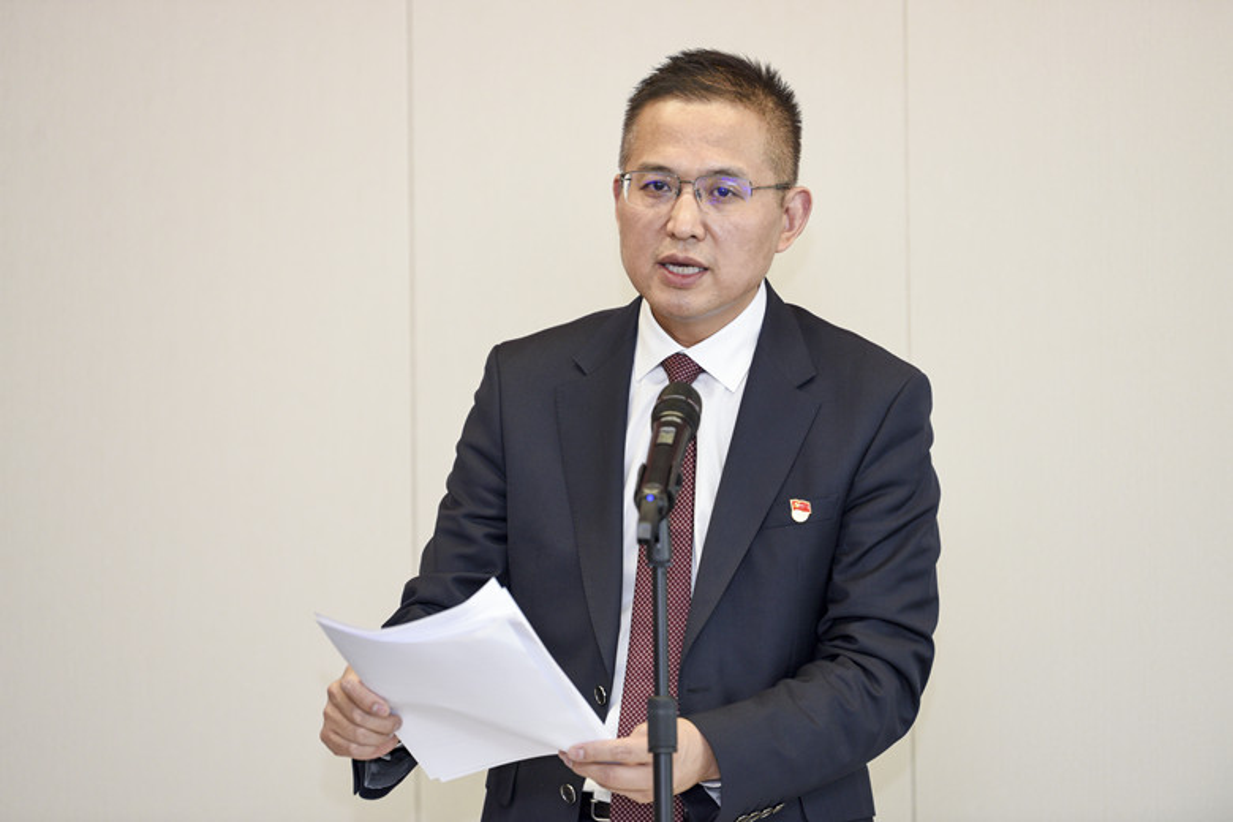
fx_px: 6849
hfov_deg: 10.3
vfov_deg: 6.9
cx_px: 616
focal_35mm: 200
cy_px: 411
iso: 1000
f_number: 3.5
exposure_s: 1/250
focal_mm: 200
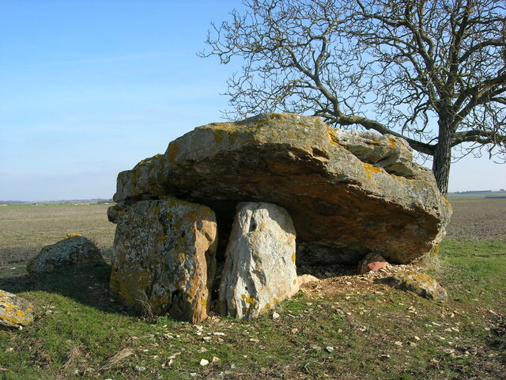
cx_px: 253
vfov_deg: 37.7
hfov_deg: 49.0
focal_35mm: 38
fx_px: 555
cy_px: 190
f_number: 4.8
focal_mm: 7.8
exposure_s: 1/383
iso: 64
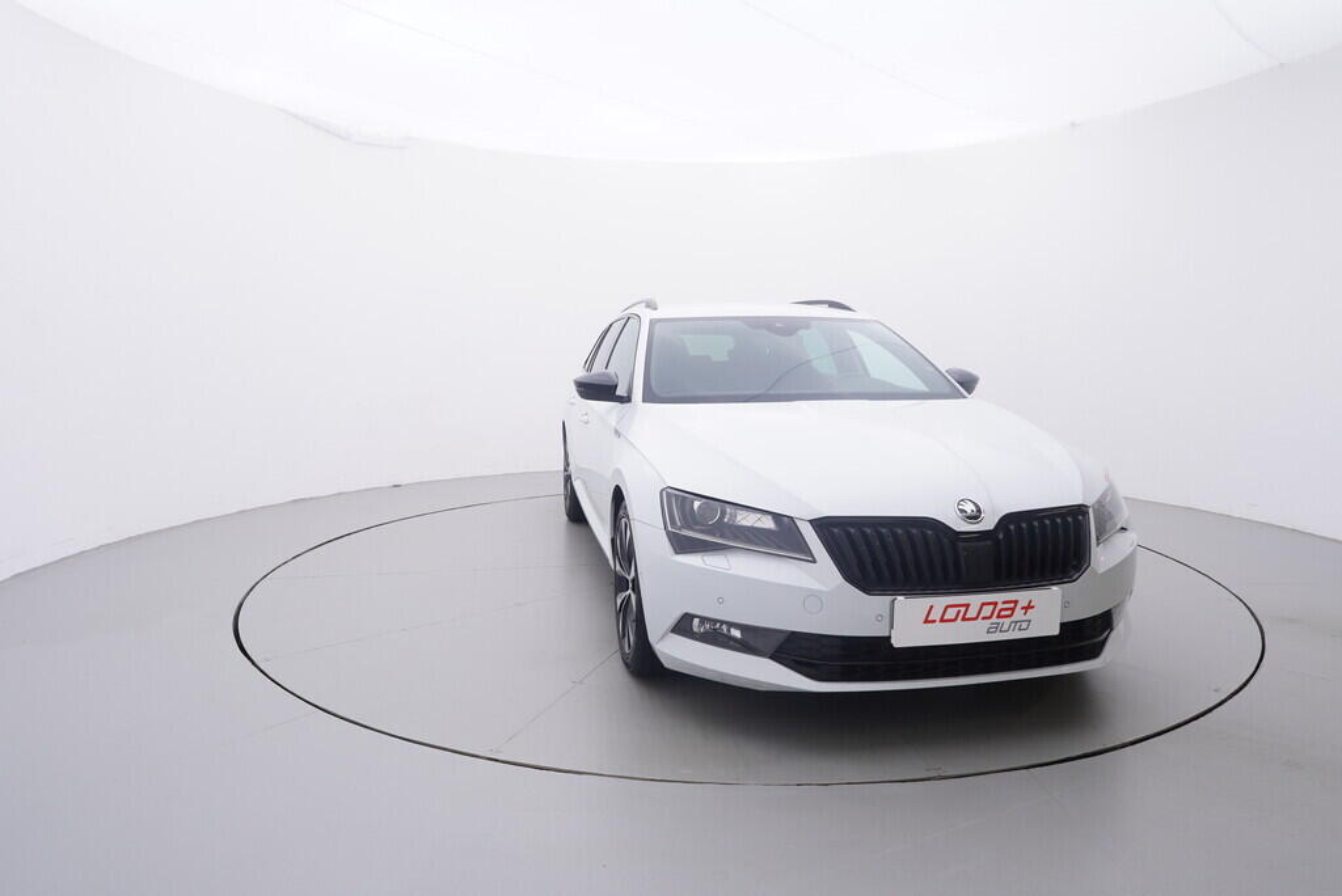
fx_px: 839
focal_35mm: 22
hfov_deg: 77.3
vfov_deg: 56.2
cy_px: 448
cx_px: 671
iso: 200
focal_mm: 15
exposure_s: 1/80
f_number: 5
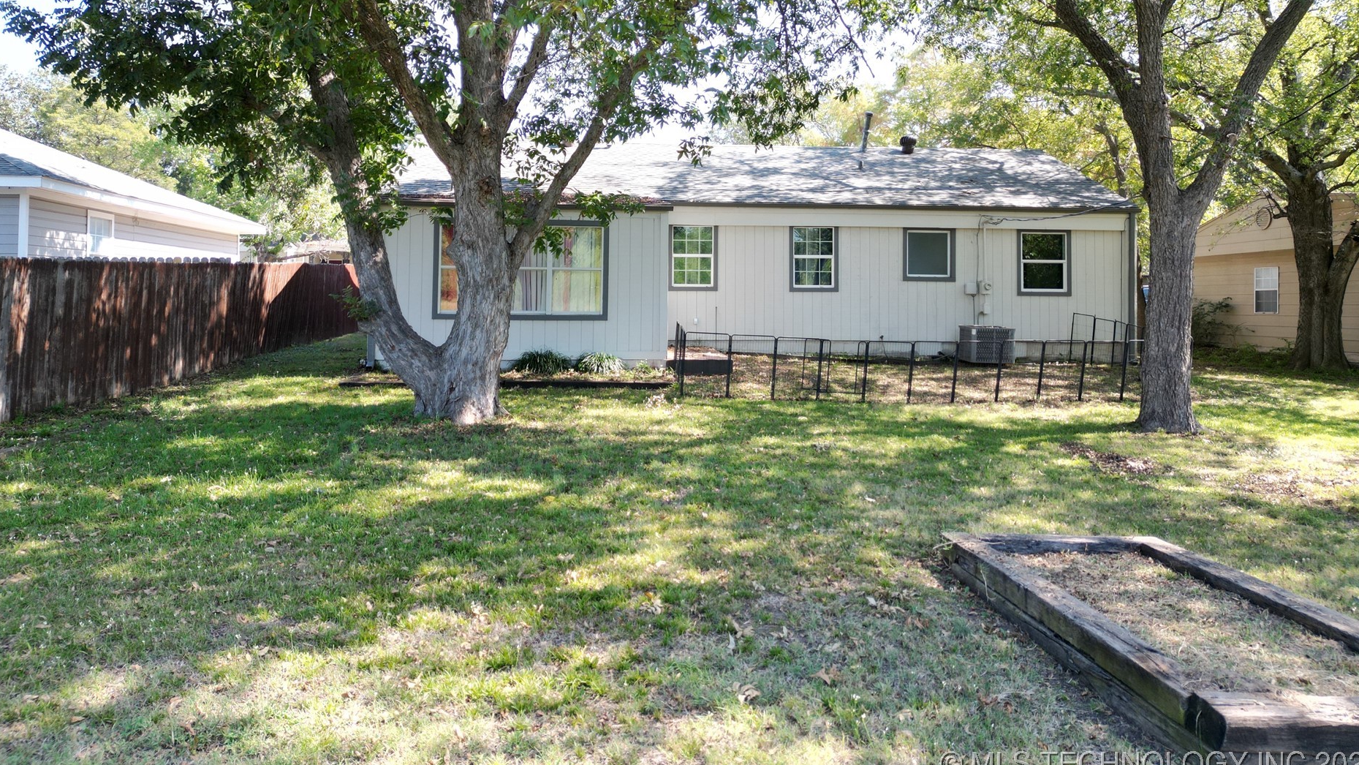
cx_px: 687
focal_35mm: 27
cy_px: 268
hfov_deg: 69.9
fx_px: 973
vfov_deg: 42.4
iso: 130
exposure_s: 1/500
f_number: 1.7
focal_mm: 6.72
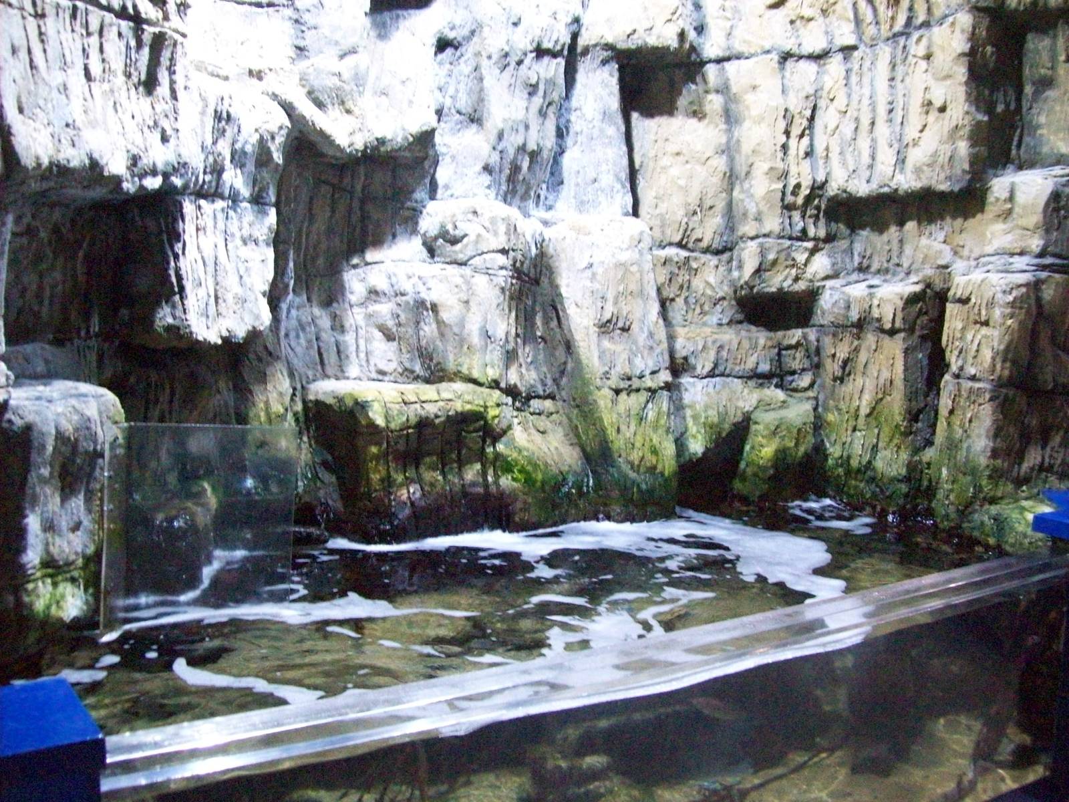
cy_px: 401
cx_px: 534
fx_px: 1112
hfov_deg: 51.4
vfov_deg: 39.7
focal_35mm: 36
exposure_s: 1/64
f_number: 2.7
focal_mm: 6
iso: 691
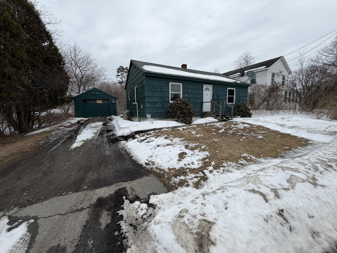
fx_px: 136
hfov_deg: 102.1
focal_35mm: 14
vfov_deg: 85.7
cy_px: 126
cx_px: 168
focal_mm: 2.22
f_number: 2.2
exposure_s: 1/853
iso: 20
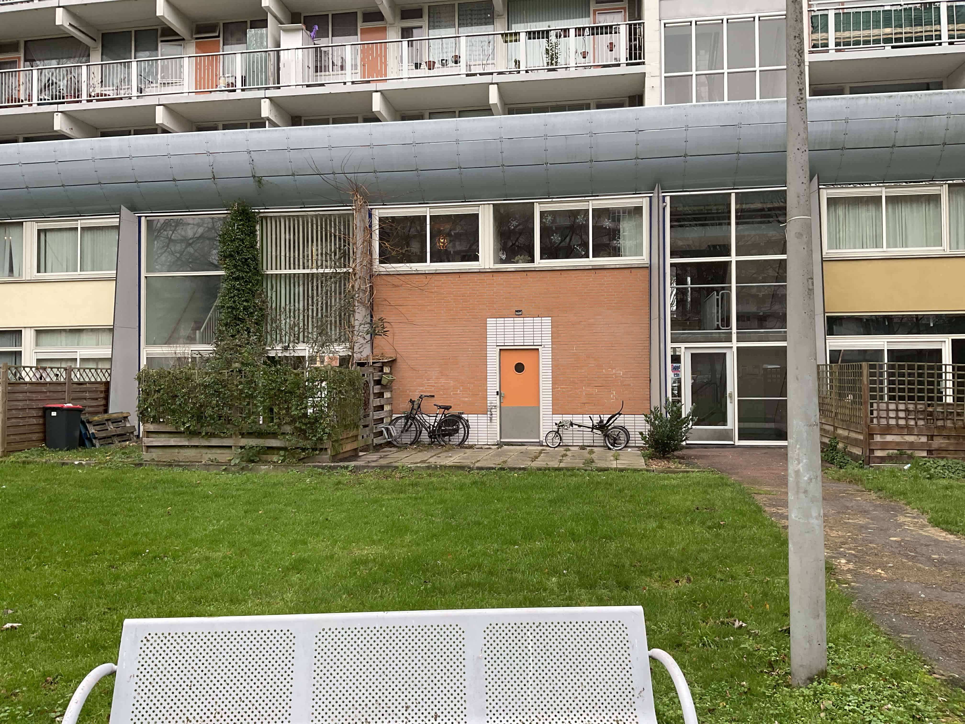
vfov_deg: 48.2
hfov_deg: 61.7
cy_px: 362
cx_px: 482
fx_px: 808
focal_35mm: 29
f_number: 1.8
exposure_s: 1/100
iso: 20
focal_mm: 3
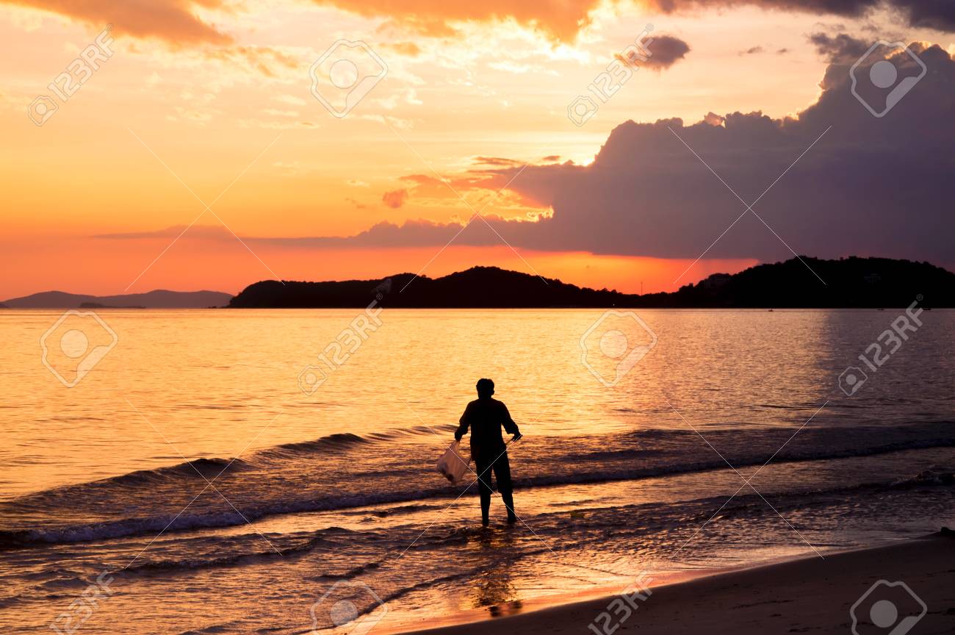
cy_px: 318
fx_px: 2624
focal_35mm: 99
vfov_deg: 13.8
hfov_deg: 20.6
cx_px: 478
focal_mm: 66
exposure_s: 1/250
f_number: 8
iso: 200
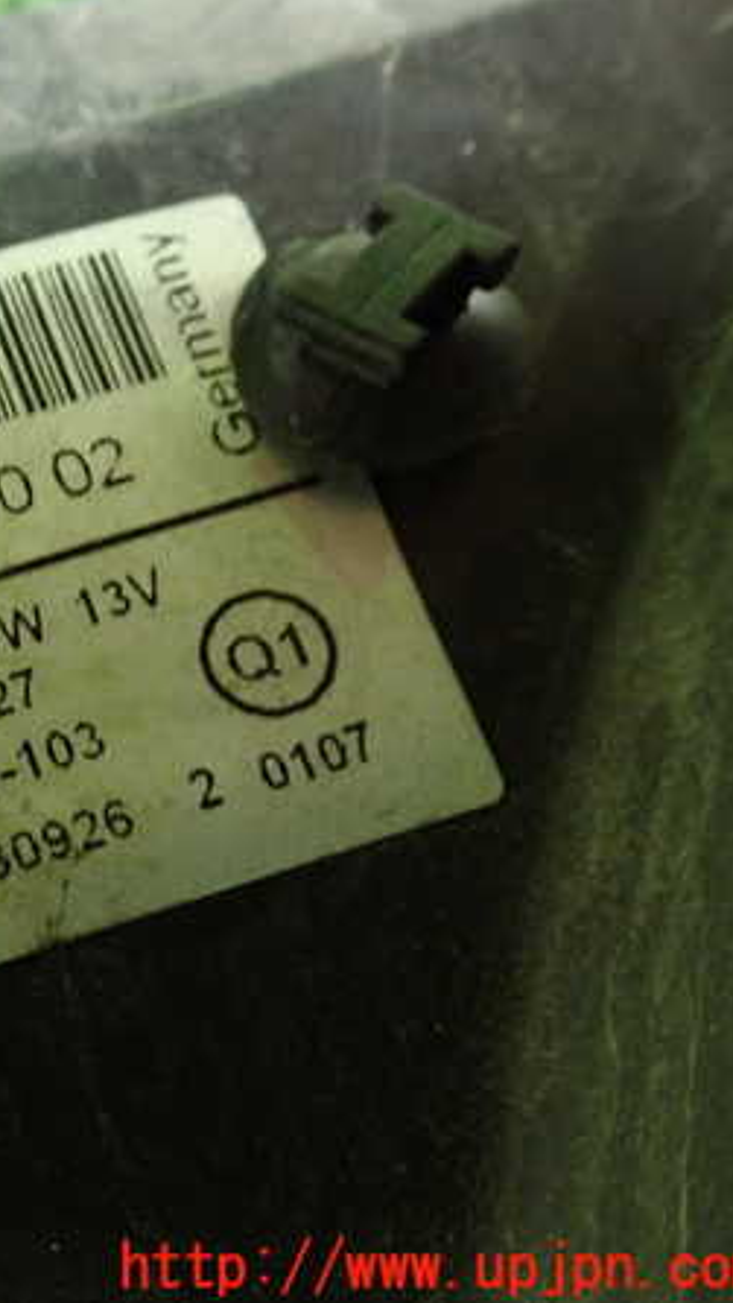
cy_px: 649
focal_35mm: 44
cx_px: -96
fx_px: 1520
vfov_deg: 46.4
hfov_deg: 25.0
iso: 800
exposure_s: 1/30
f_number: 2.3
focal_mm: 5.4
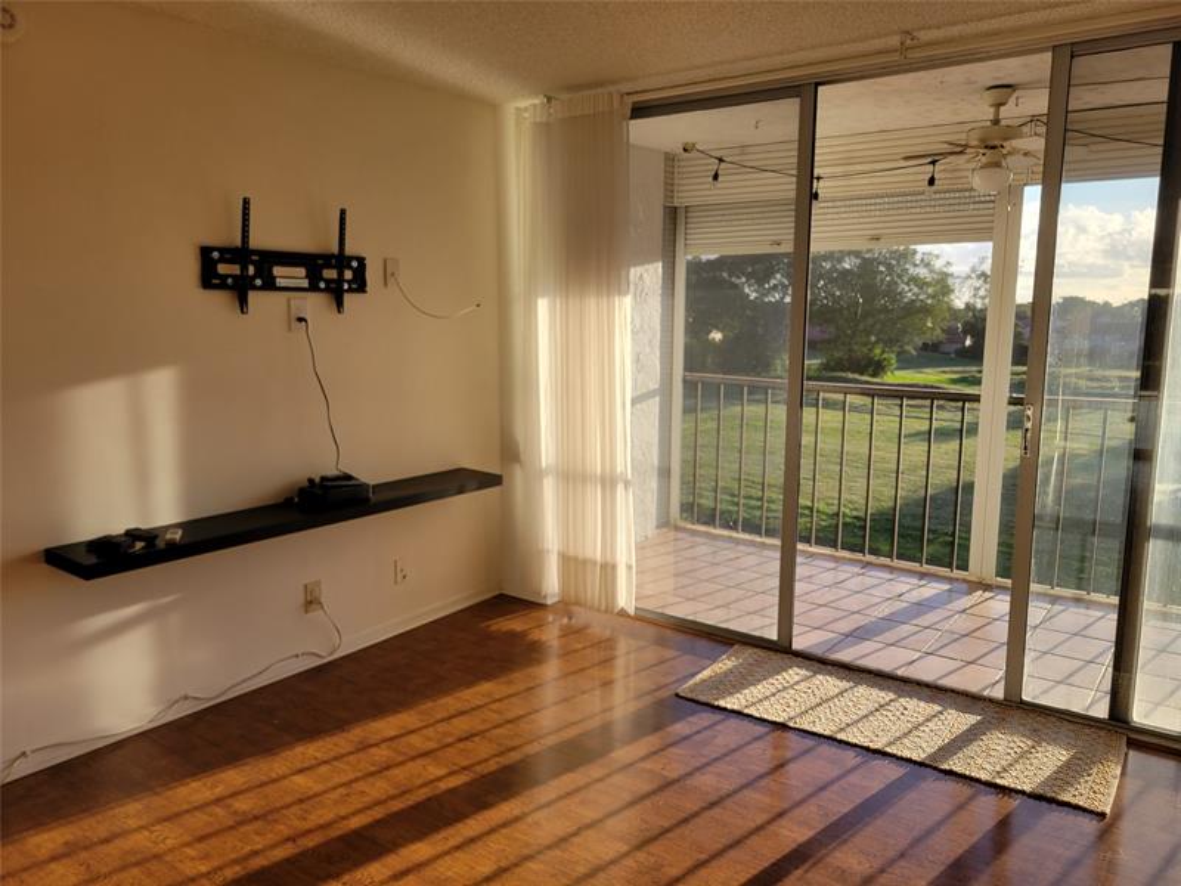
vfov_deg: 53.1
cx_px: 590
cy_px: 443
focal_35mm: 26
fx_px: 887
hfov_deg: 67.3
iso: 40
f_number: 1.8
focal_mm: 5.4
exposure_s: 1/466
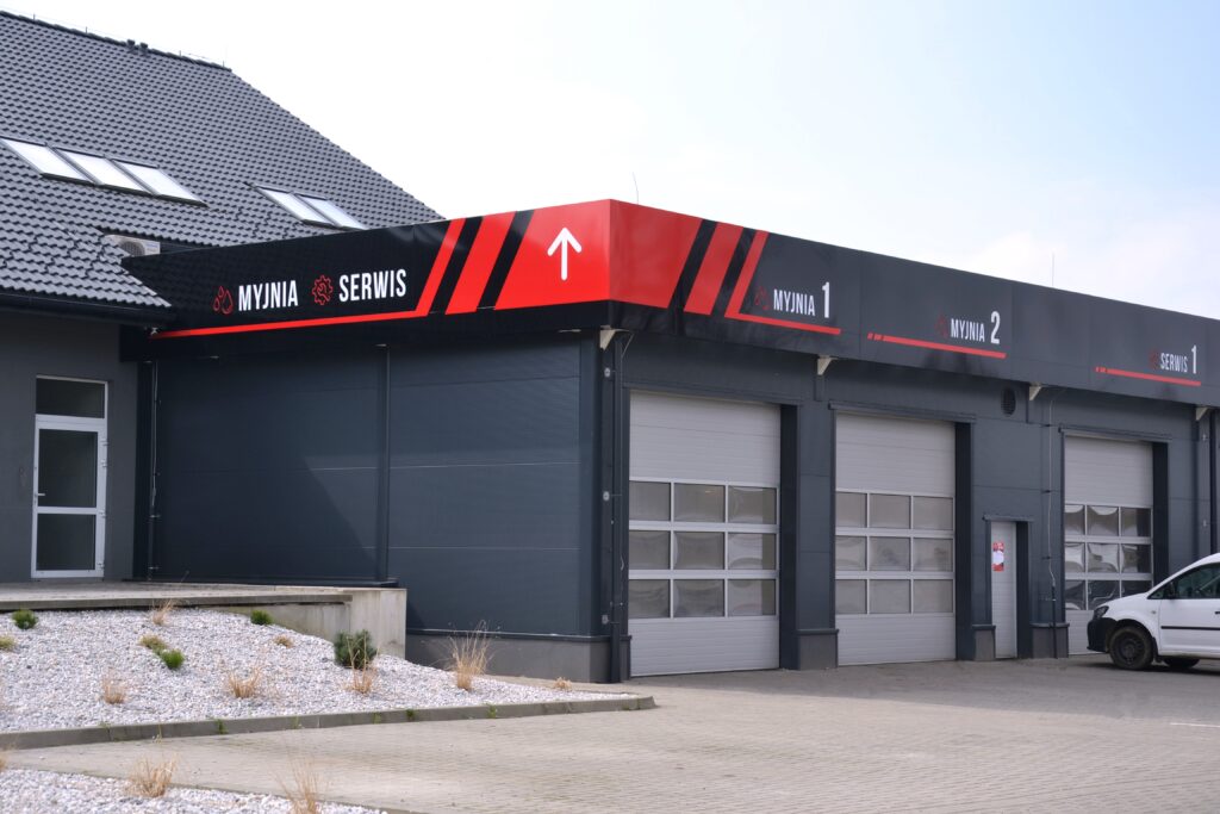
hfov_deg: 31.9
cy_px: 407
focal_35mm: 63
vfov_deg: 21.6
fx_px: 2135
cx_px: 610
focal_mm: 42
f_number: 6.3
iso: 100
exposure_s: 1/160
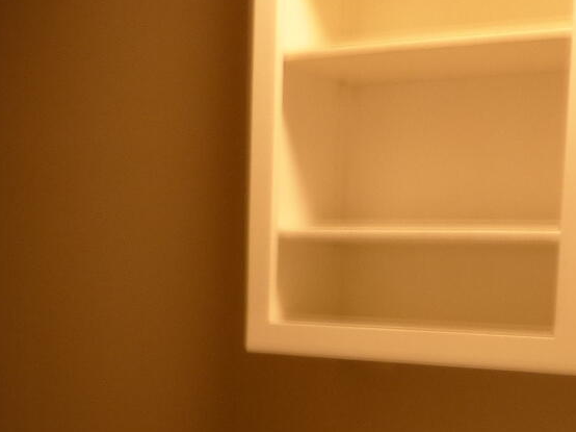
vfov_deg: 18.7
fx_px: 1231
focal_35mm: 74
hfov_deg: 25.9
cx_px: 456
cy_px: 536
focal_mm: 3.58
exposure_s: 1/2
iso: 100
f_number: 6.3
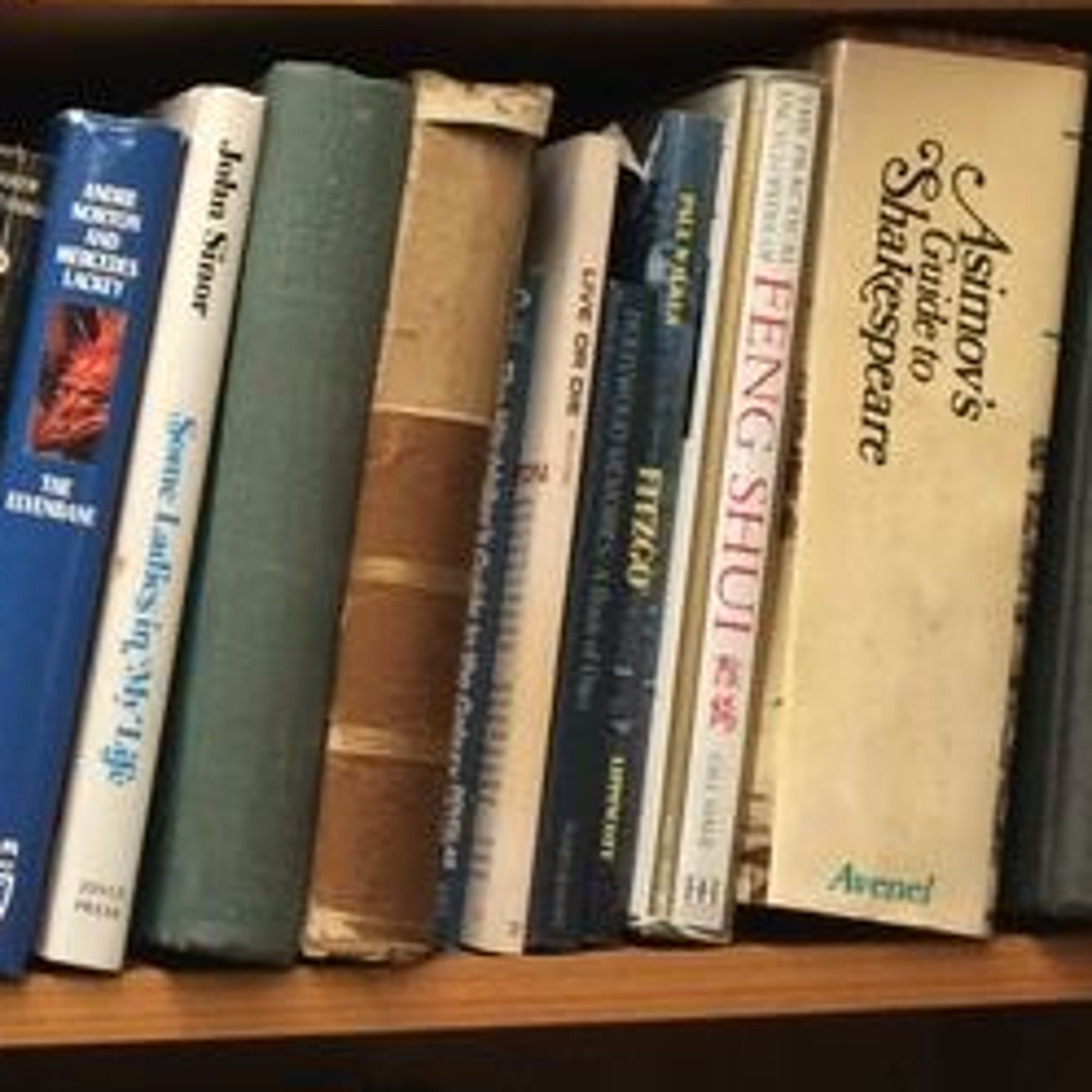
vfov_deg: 18.0
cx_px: -268
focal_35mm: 96
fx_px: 3426
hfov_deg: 17.2
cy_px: 261
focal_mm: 4.12
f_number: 2.2
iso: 200
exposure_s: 1/30
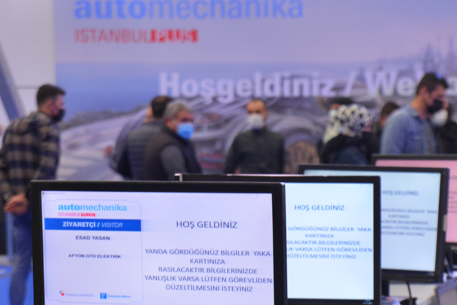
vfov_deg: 8.3
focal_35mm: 166
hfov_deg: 12.4
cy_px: 259
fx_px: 2108
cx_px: 321
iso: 1600
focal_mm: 85
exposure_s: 1/40
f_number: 7.1
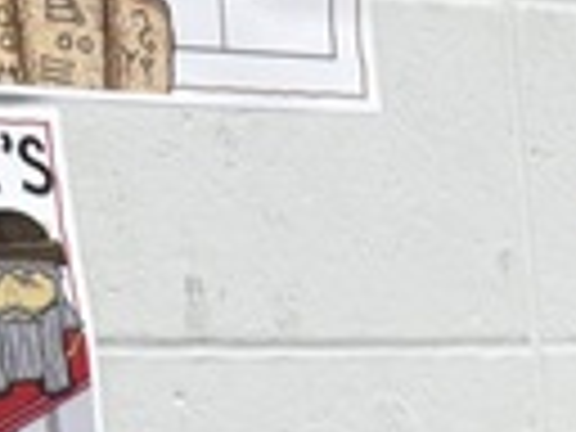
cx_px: 1440
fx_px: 3461
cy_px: 1318
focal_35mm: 208
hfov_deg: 8.6
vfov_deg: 6.5
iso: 64
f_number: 1.6
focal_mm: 5.96
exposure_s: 1/60
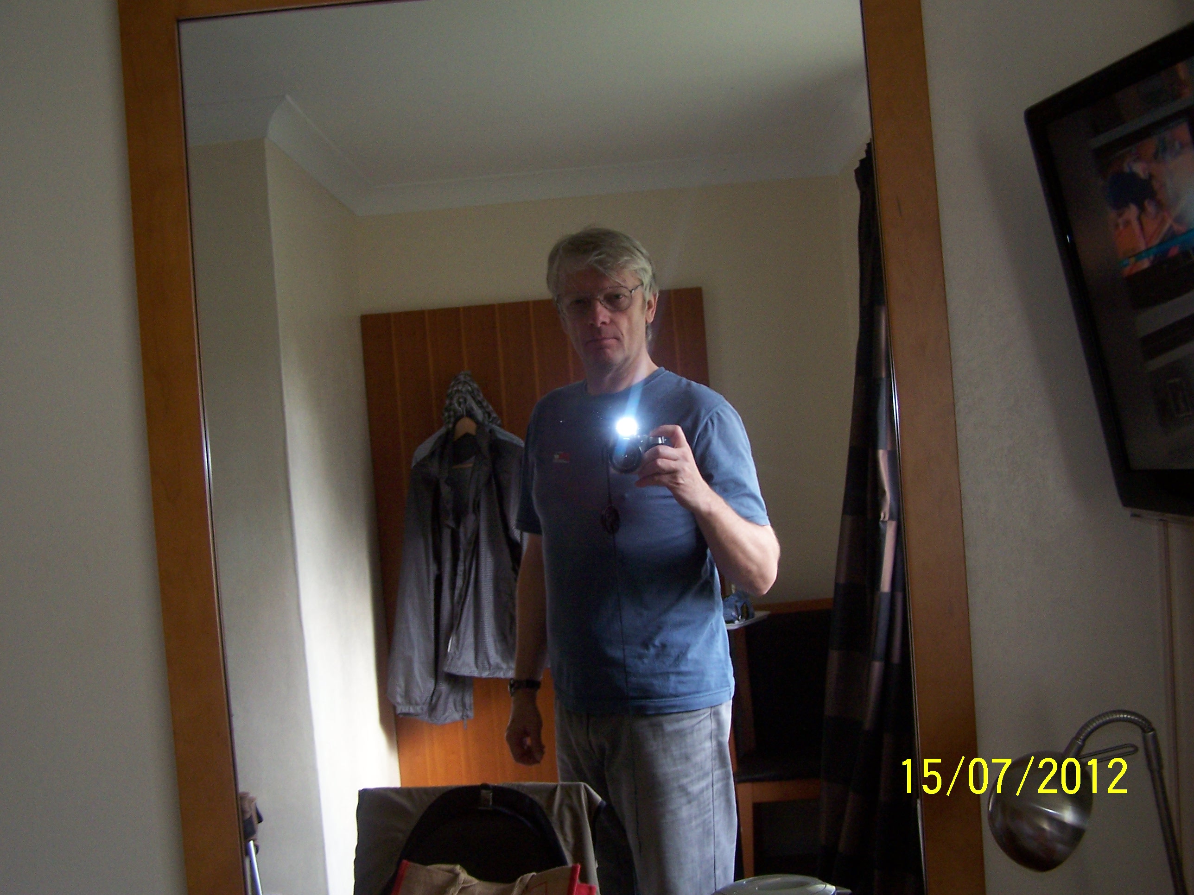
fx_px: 1311
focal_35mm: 38
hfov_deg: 49.0
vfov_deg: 37.7
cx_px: 597
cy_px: 448
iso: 140
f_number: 2.8
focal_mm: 6.3
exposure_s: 1/60
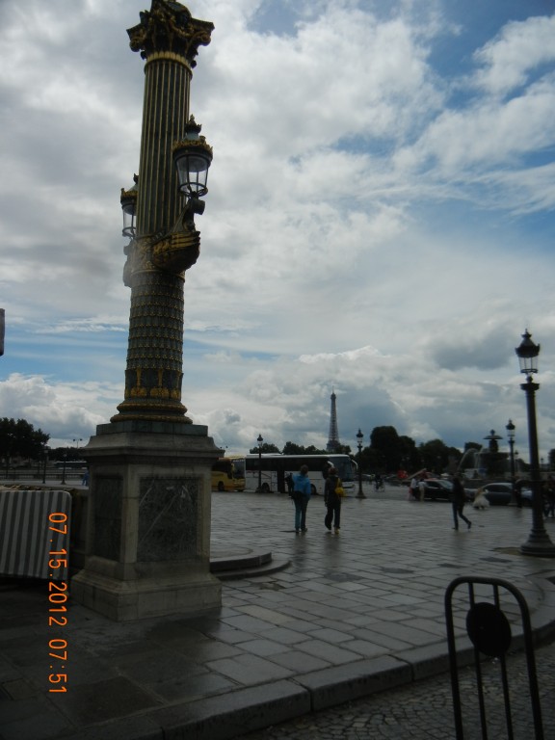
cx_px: 278
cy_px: 370
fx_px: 641
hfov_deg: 46.8
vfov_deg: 60.0
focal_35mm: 30
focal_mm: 5.4
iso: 160
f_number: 7
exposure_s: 1/1300
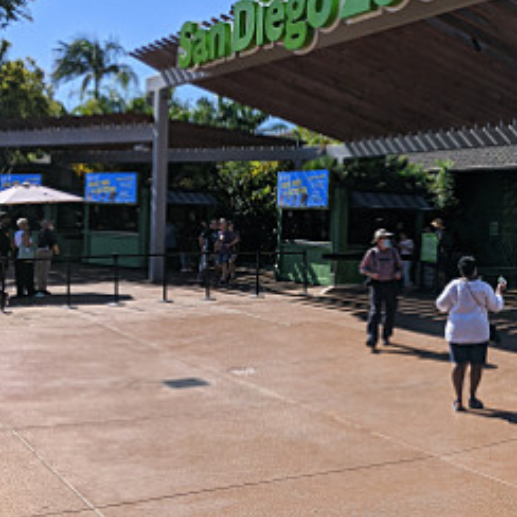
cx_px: 387
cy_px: 246
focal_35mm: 49
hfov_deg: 34.0
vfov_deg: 34.7
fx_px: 828
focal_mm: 4.4
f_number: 1.8
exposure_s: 1/2611
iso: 54
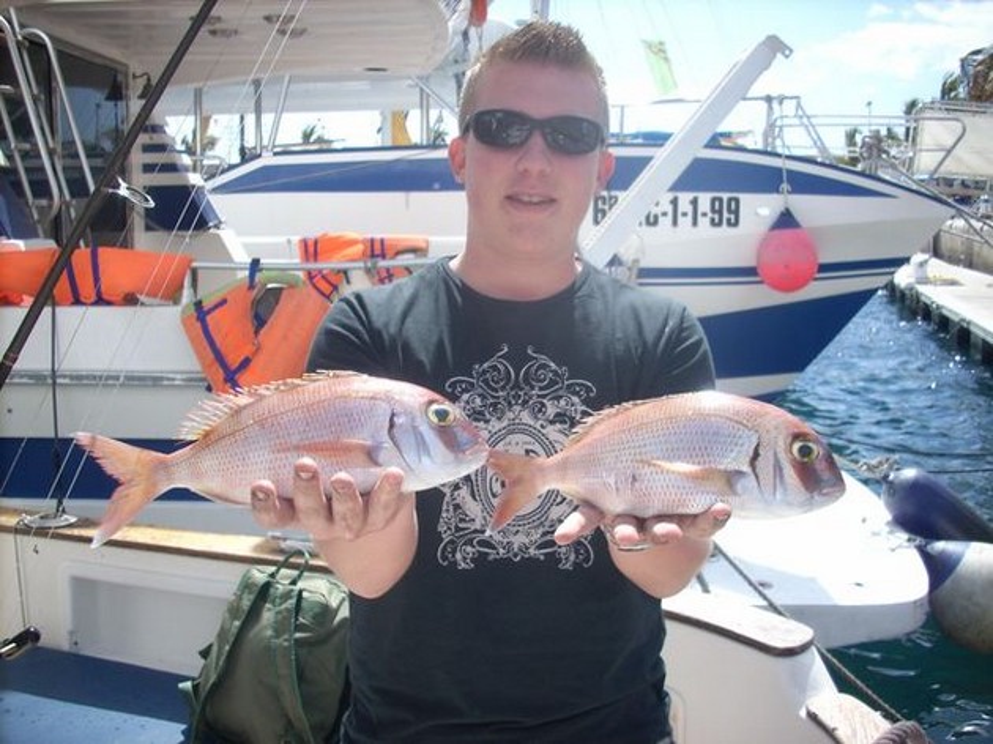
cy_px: 372
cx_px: 496
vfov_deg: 38.6
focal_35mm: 37
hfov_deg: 50.2
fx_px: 1061
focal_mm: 6.2
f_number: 5.6
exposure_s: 1/155
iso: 64
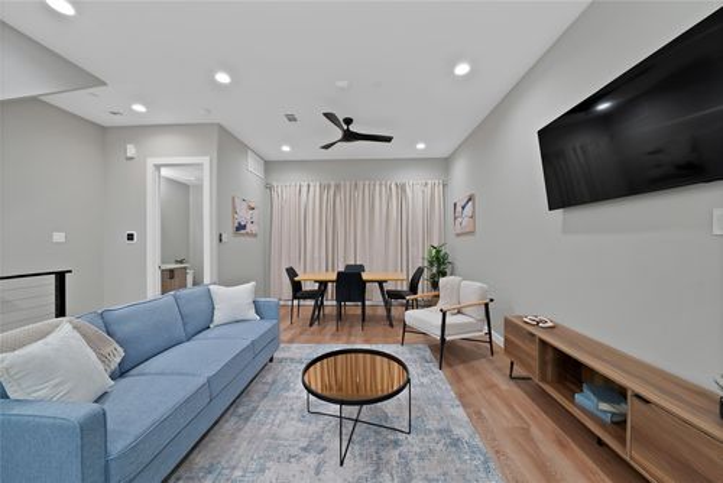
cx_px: 362
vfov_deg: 90.1
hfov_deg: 112.6
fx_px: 241
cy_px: 242
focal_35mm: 12
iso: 640
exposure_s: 1/3
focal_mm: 12
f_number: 9
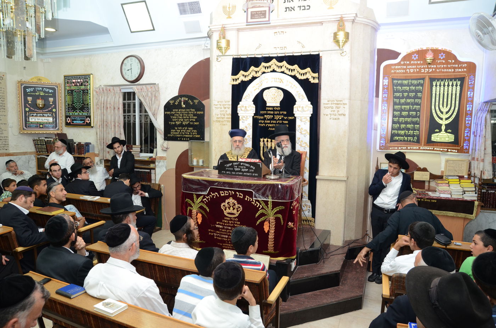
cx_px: 248
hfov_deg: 70.6
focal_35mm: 26
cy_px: 164
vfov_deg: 50.2
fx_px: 351
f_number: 5.6
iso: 800
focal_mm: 17
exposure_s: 1/125
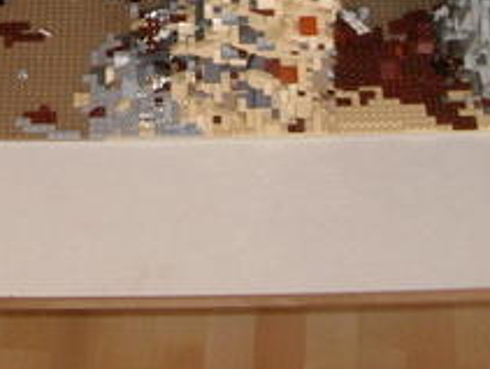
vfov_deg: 12.3
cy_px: -186
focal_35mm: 115
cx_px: 65
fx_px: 1631
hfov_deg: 16.9
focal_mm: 5.8
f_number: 2.6
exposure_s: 1/60
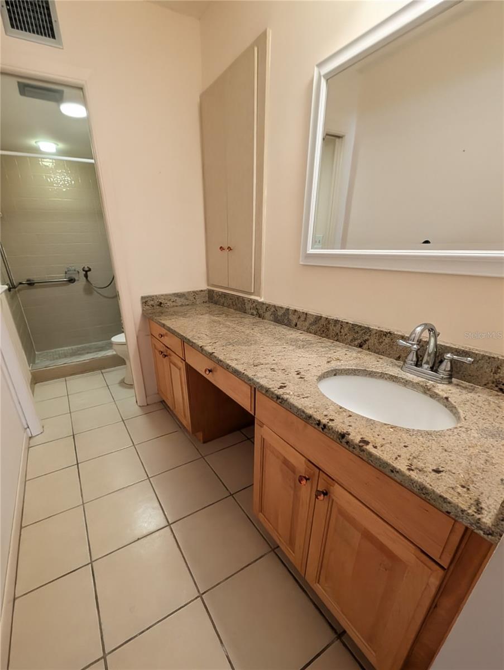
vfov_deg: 110.5
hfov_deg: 94.6
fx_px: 232
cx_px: 252
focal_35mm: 12
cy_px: 335
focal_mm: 2.02
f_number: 1.7
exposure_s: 1/120
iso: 239
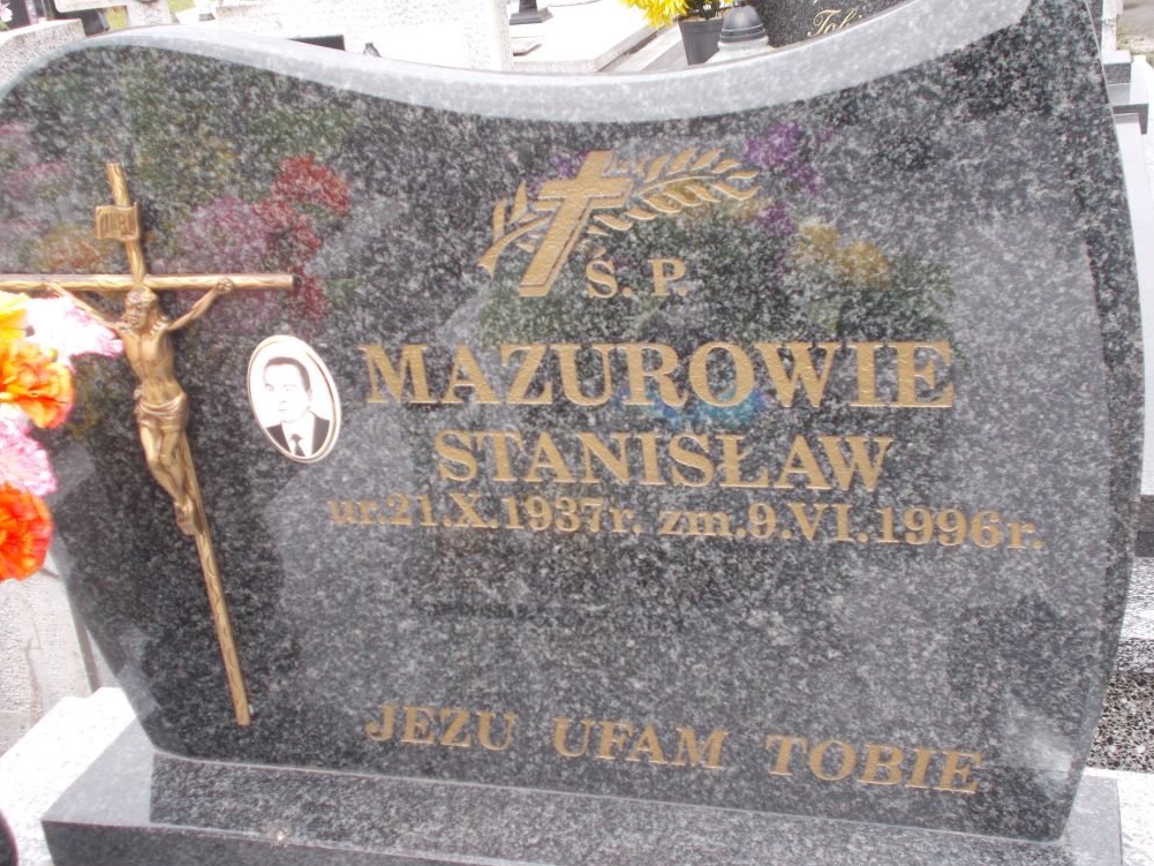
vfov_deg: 32.2
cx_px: 574
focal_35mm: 45
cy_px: 439
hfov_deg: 42.1
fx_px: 1500
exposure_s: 1/100
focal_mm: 7.9
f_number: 4.2
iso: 80
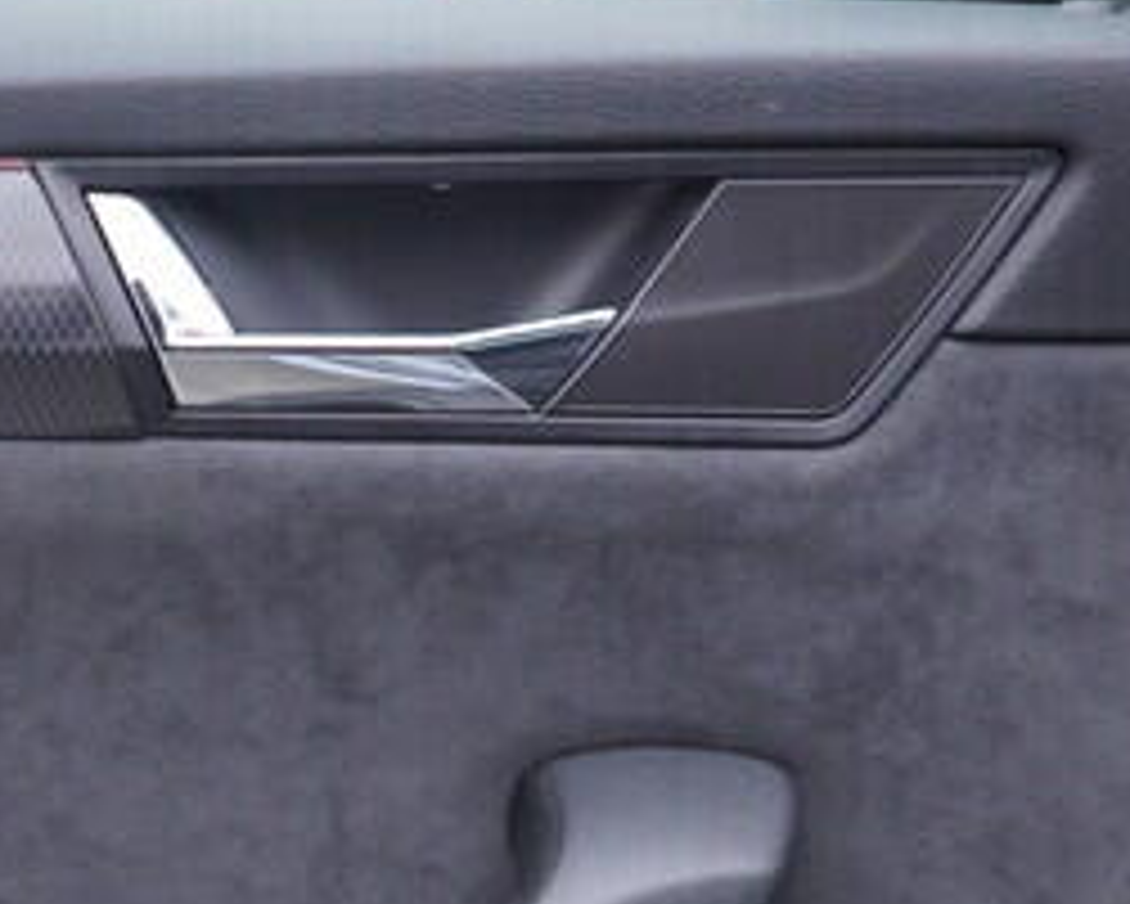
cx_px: -414
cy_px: 1396
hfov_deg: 13.4
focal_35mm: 138
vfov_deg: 10.7
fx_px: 4617
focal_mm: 24
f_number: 2.8
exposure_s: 1/40
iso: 160
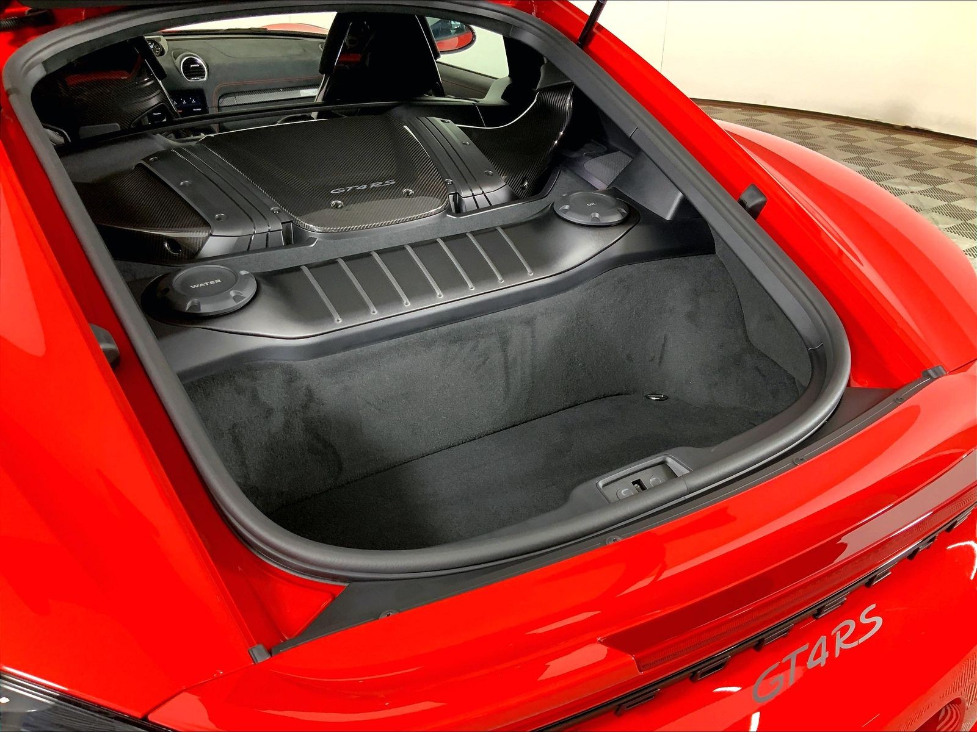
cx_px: 488
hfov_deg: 61.7
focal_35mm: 29
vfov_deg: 48.2
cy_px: 366
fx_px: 818
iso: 125
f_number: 1.8
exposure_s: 1/60
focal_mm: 3
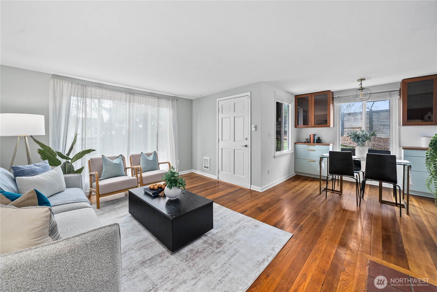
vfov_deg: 90.1
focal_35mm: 12
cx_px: 218
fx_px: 146
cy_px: 146
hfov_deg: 112.6
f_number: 7.1
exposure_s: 1/6
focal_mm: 12
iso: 1000
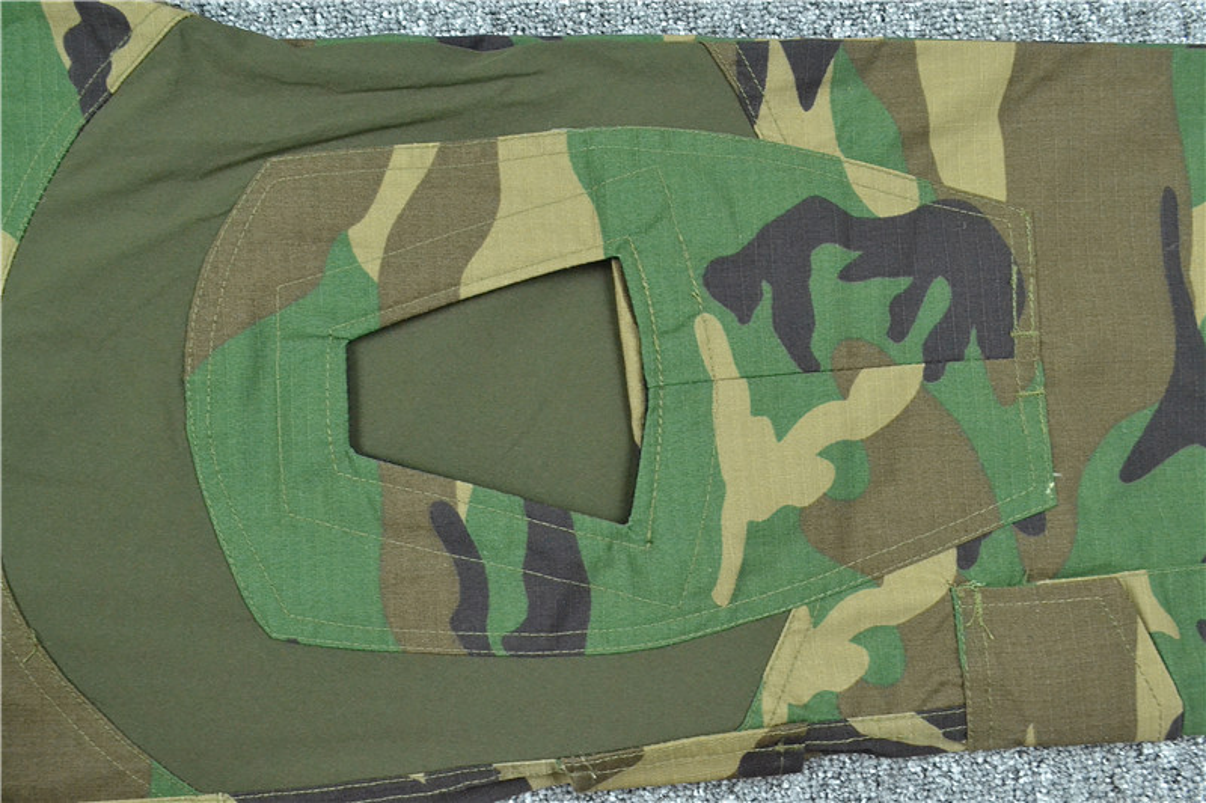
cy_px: 402
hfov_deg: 49.6
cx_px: 603
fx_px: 1306
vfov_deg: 34.2
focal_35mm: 39
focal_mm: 26
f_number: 8
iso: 3200
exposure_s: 1/80
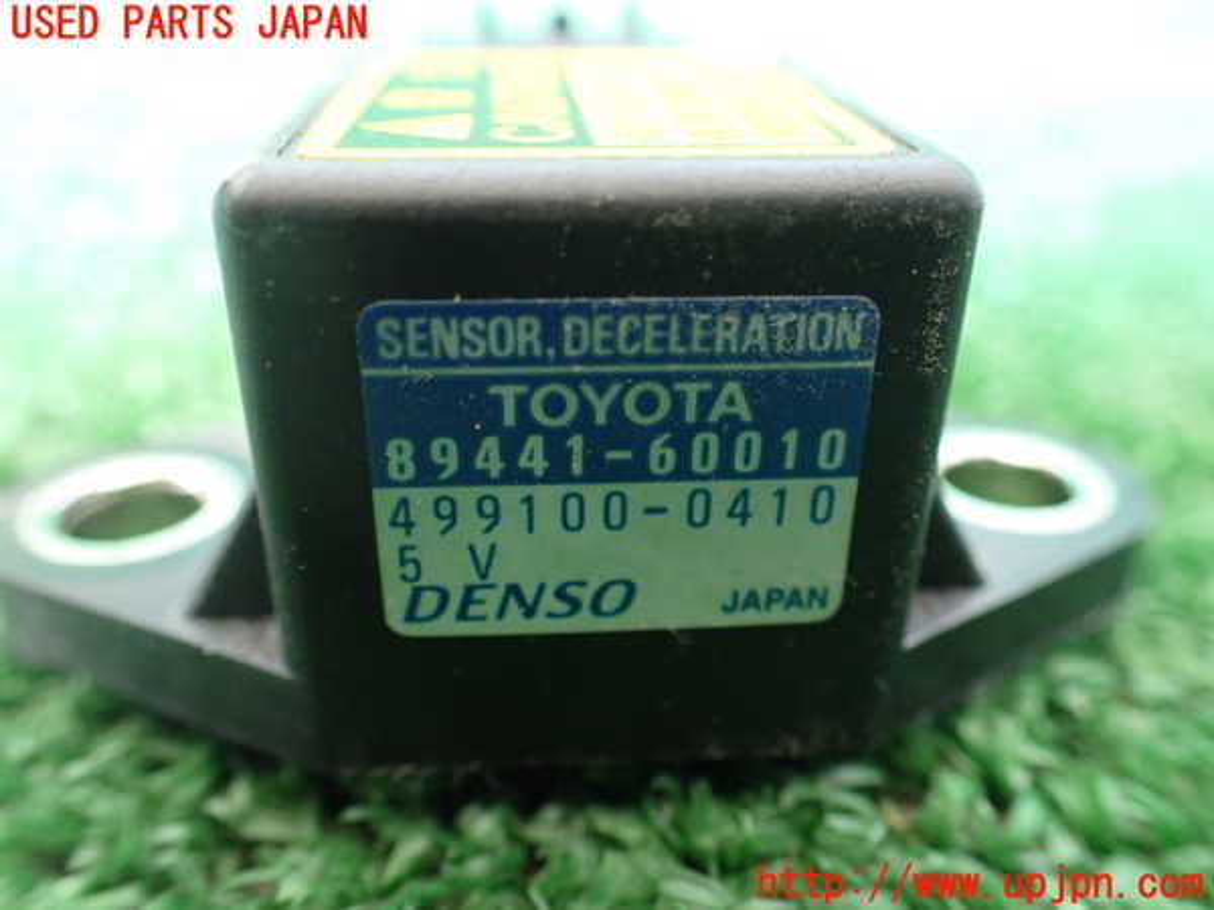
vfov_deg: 46.8
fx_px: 1052
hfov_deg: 60.0
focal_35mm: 30
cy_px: 455
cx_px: 607
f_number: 2.3
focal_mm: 5.4
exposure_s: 1/30
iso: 1000
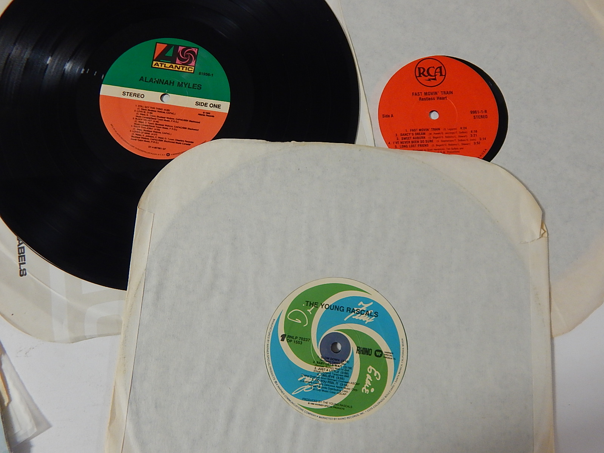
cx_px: 302
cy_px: 226
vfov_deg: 45.4
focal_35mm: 31
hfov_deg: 58.4
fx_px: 541
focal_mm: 5.6
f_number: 3.2
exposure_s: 1/30
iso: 220
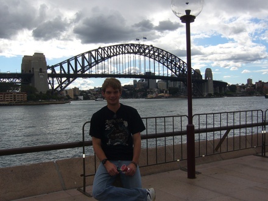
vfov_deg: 36.0
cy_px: 100
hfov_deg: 46.8
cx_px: 134
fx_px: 310
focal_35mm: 40
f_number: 6
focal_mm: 6.6
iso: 80
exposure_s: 1/320
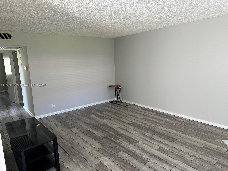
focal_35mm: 24
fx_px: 158
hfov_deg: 71.6
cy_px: 86
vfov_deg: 56.8
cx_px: 114
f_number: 1.78
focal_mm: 6.86
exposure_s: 1/104
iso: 250
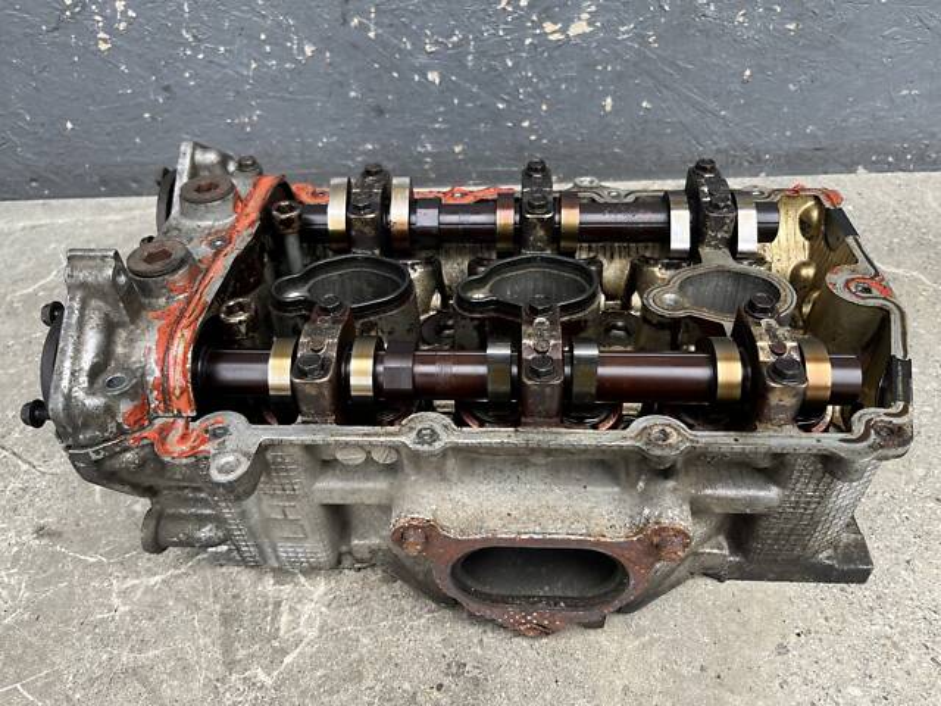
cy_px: 353
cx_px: 470
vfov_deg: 53.1
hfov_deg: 67.3
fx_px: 707
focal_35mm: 26
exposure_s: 1/207
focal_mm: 5.1
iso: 40
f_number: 1.6
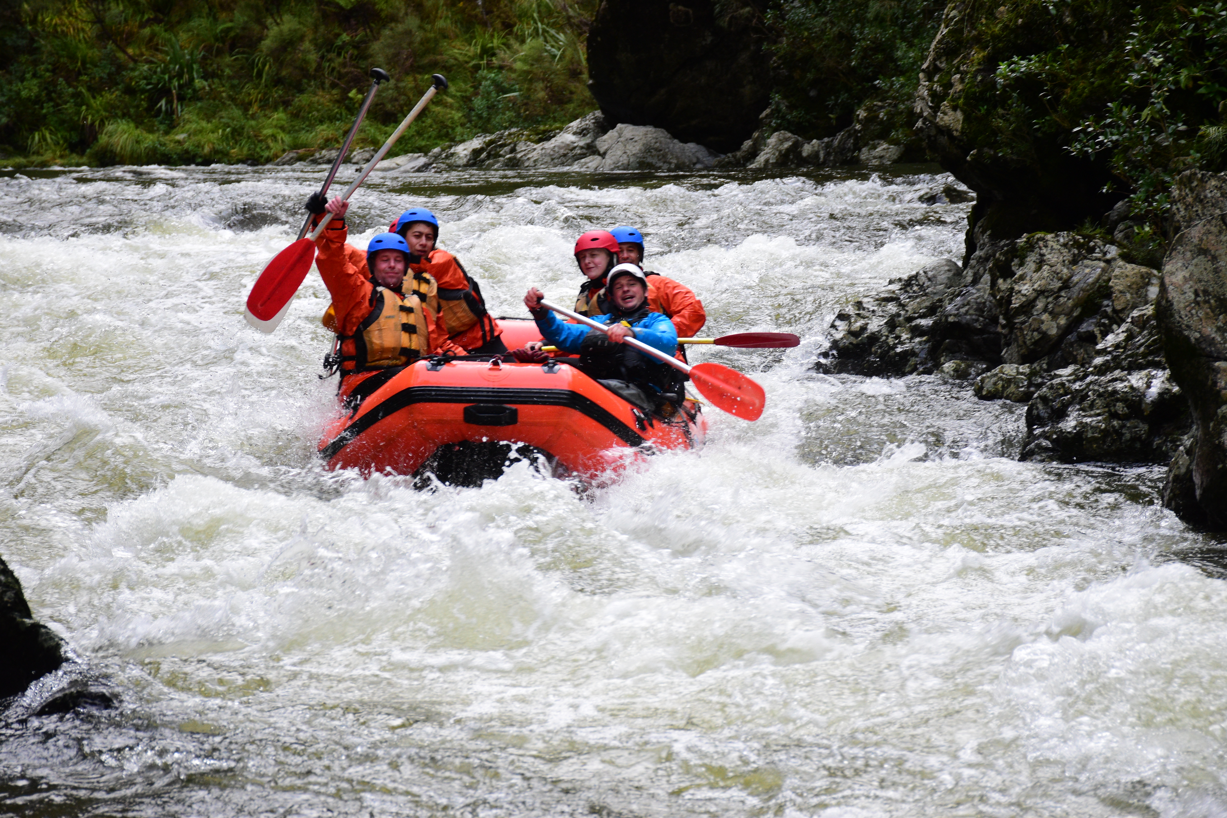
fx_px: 4345
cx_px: 614
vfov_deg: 10.8
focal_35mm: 128
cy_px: 409
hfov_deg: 16.1
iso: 800
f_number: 7.1
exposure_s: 1/250
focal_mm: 85
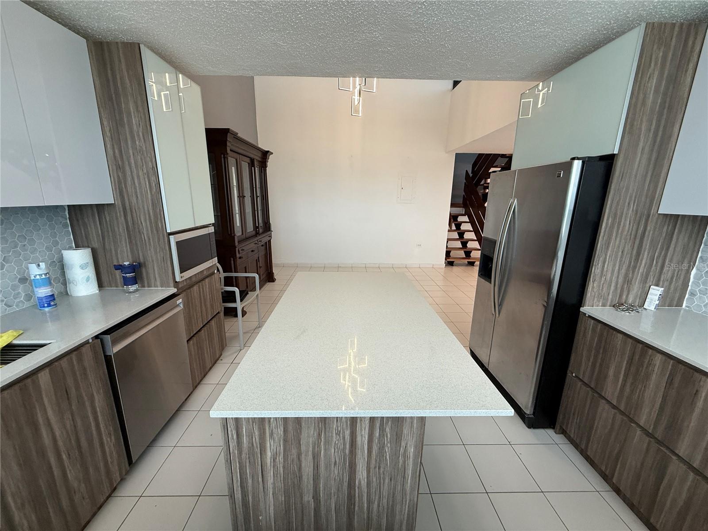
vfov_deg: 85.7
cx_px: 354
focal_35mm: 14
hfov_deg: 102.1
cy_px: 266
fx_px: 286
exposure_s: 1/99
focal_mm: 2.22
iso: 200
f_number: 2.2
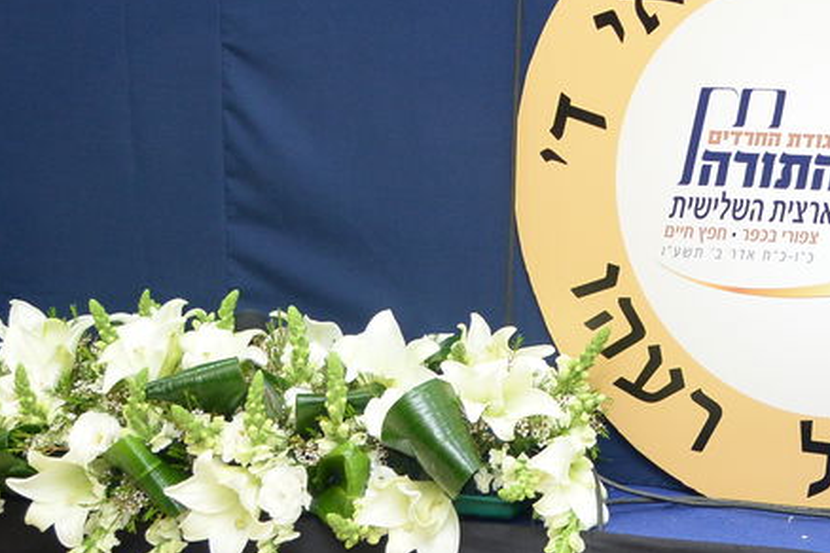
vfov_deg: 9.1
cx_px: 1109
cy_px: -325
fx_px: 3389
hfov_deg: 13.4
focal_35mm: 147
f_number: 4.5
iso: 1250
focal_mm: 46
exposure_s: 1/60
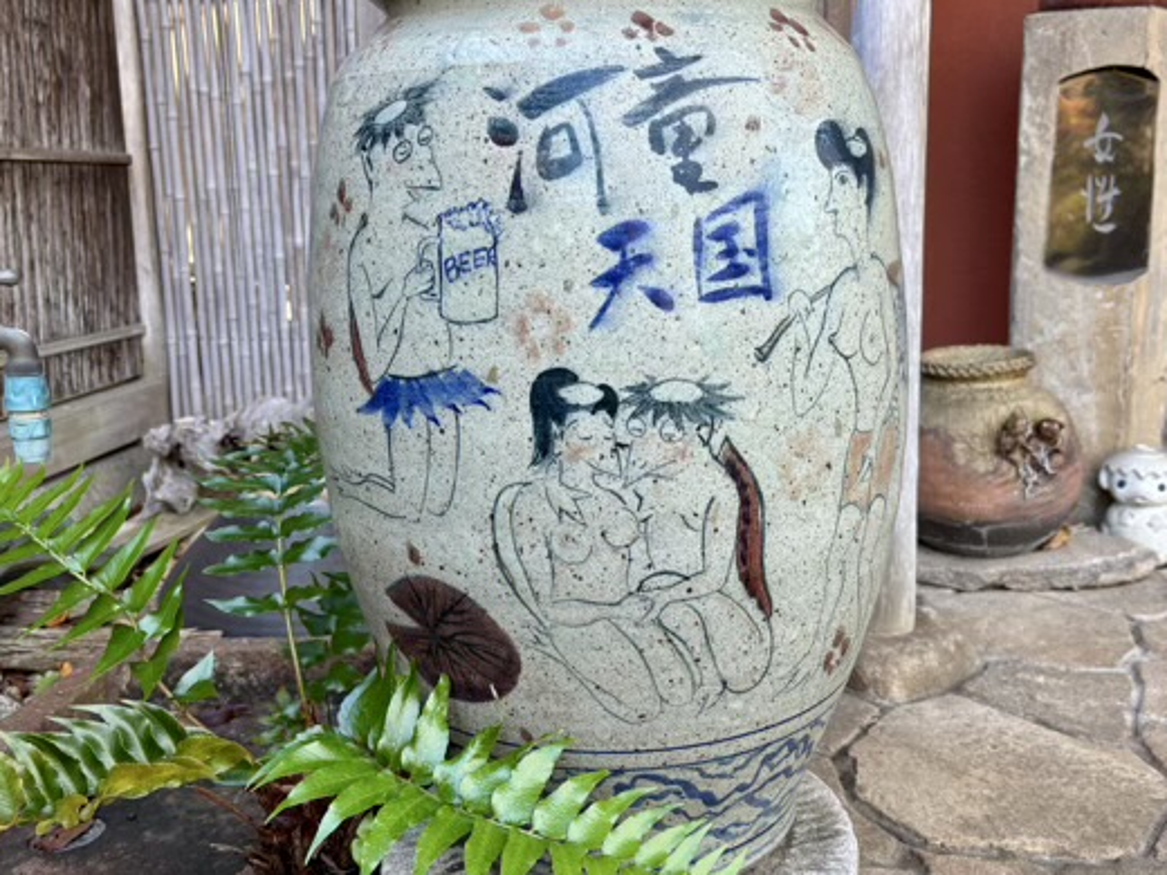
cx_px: 660
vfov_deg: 40.7
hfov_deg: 52.5
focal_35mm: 35
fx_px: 1180
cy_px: 407
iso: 64
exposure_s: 1/121
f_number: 1.6
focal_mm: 5.96
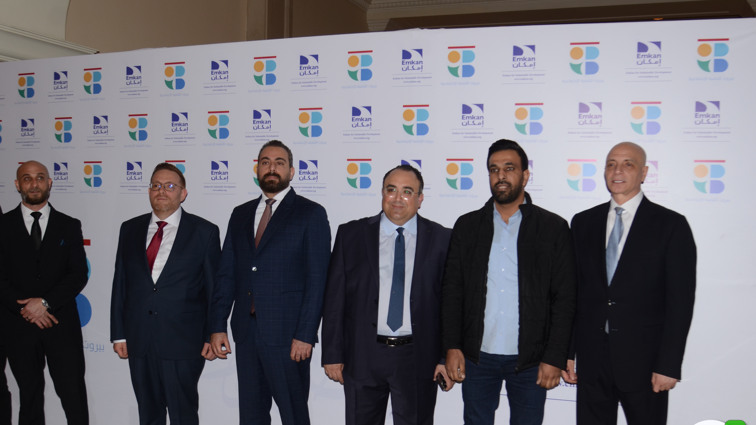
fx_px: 762
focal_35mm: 38
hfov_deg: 52.8
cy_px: 236
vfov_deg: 31.2
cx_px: 375
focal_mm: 24
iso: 250
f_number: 4.5
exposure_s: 1/250
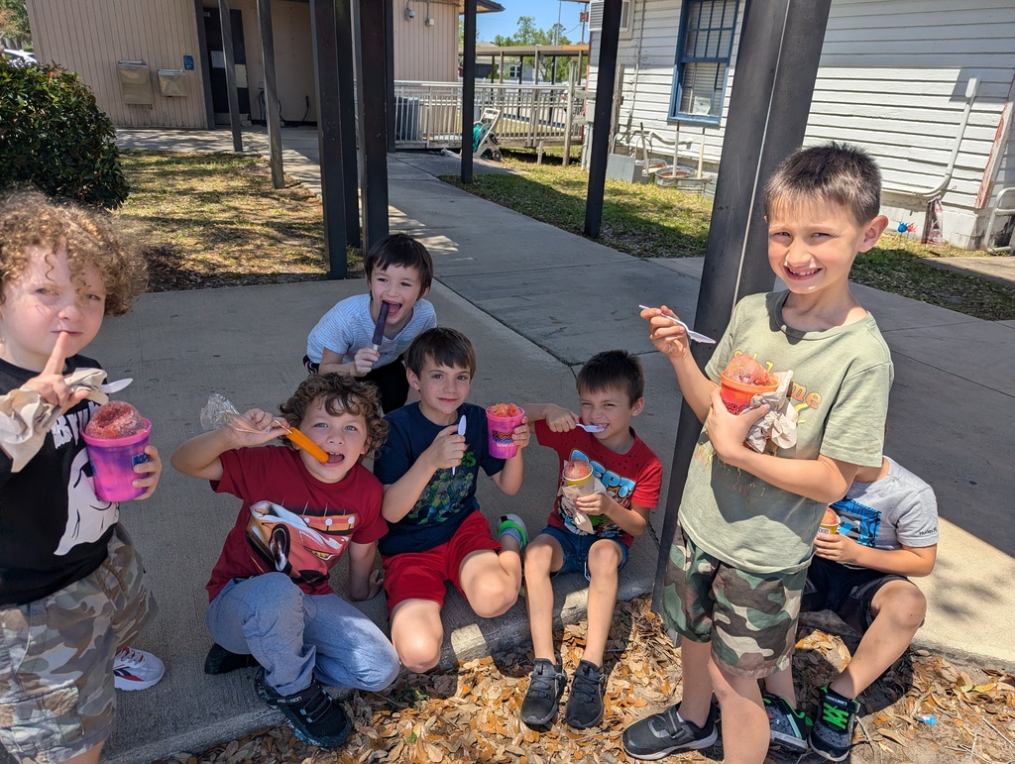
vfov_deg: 56.9
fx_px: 705
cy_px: 382
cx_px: 508
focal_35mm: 24
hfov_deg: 71.5
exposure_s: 1/1364
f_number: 1.85
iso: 41
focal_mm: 6.81
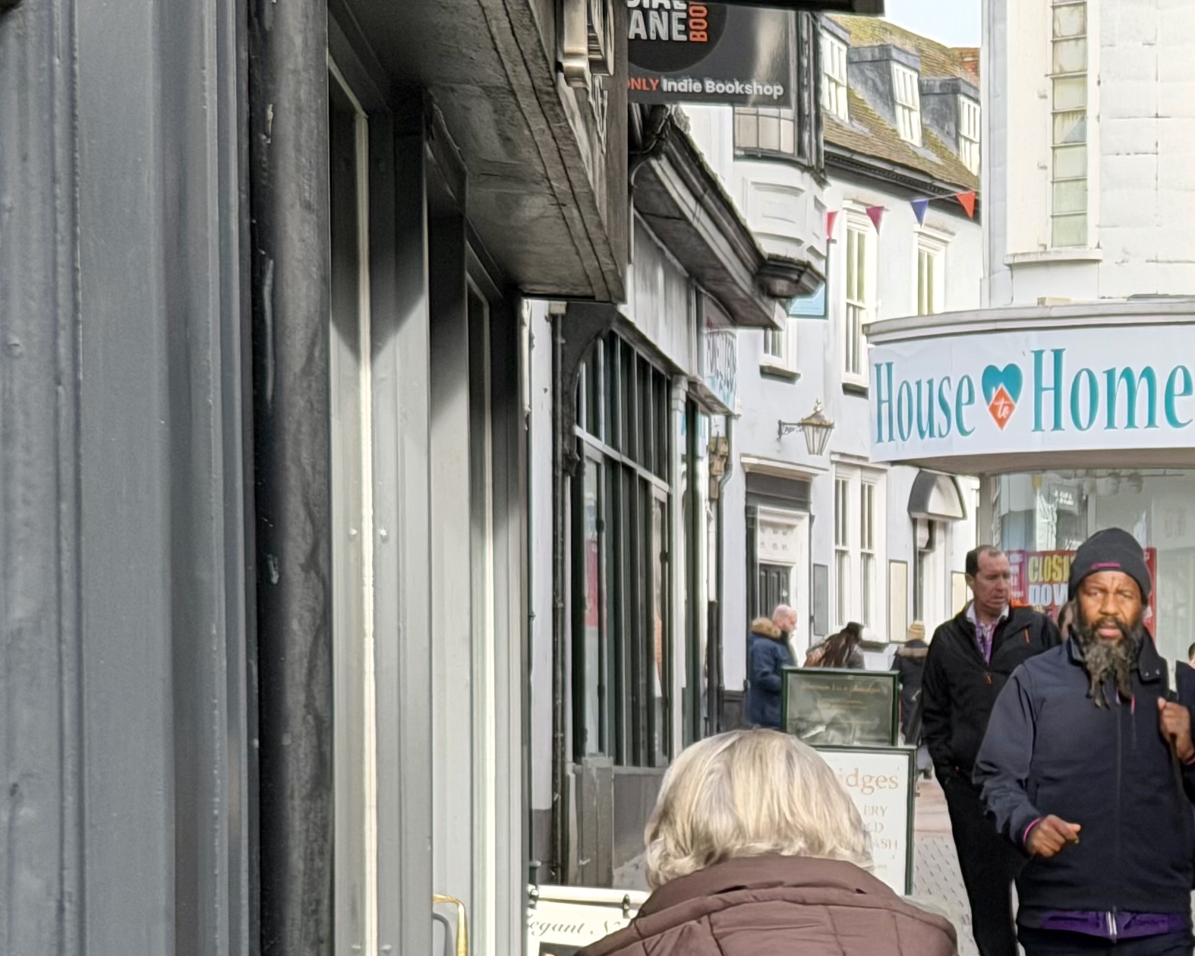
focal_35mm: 120
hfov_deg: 15.4
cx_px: 1453
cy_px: 1131
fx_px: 4244
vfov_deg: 12.6
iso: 64
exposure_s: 1/396
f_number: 1.78
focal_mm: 6.76
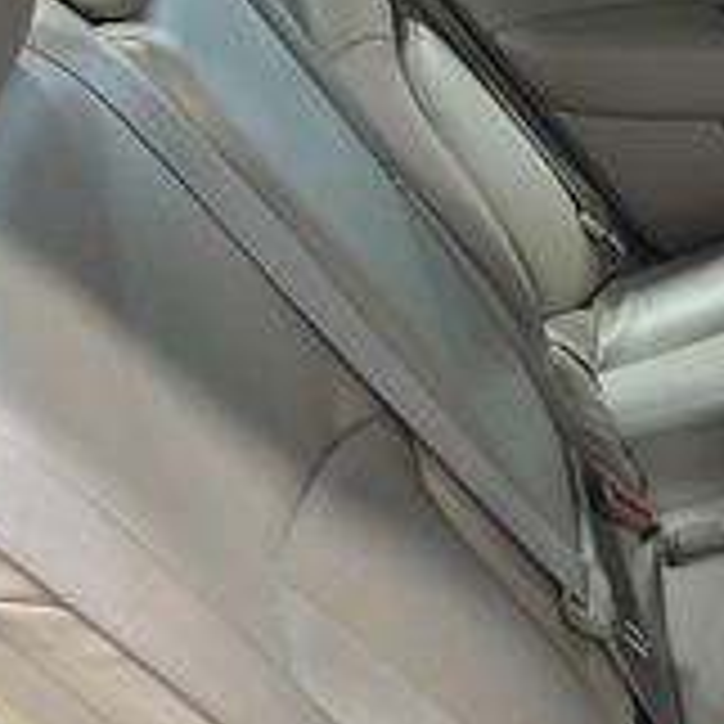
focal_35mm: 81
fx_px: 1917
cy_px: 405
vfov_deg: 21.4
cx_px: 1232
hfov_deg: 17.9
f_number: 1.7
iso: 200
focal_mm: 6.3
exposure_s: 1/120
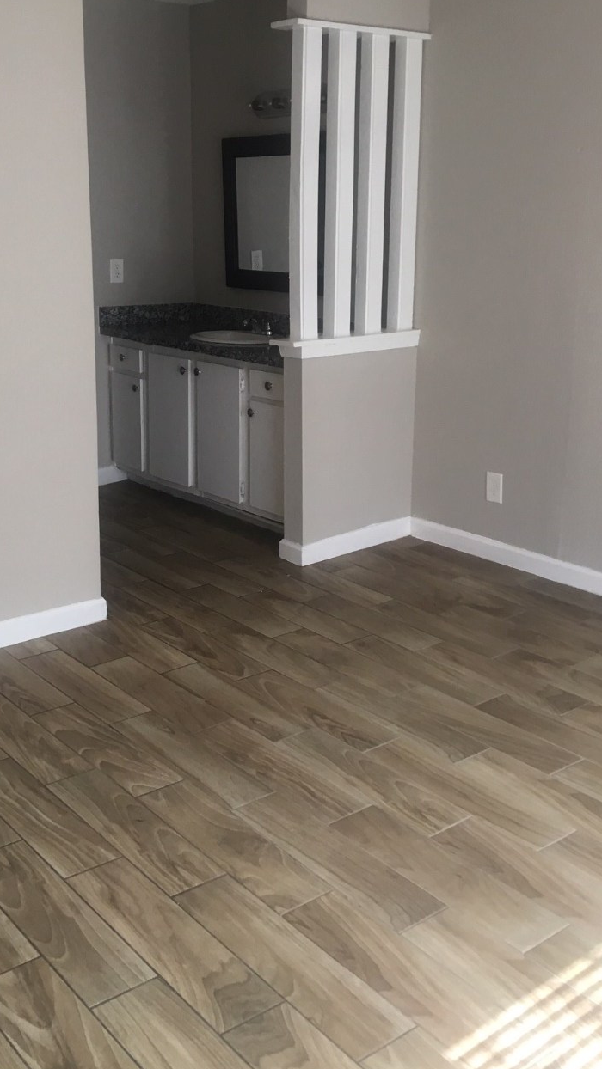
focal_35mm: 39
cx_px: 273
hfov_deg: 30.4
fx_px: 1106
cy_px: 484
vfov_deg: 51.5
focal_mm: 4.15
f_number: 2.2
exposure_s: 1/30
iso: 50
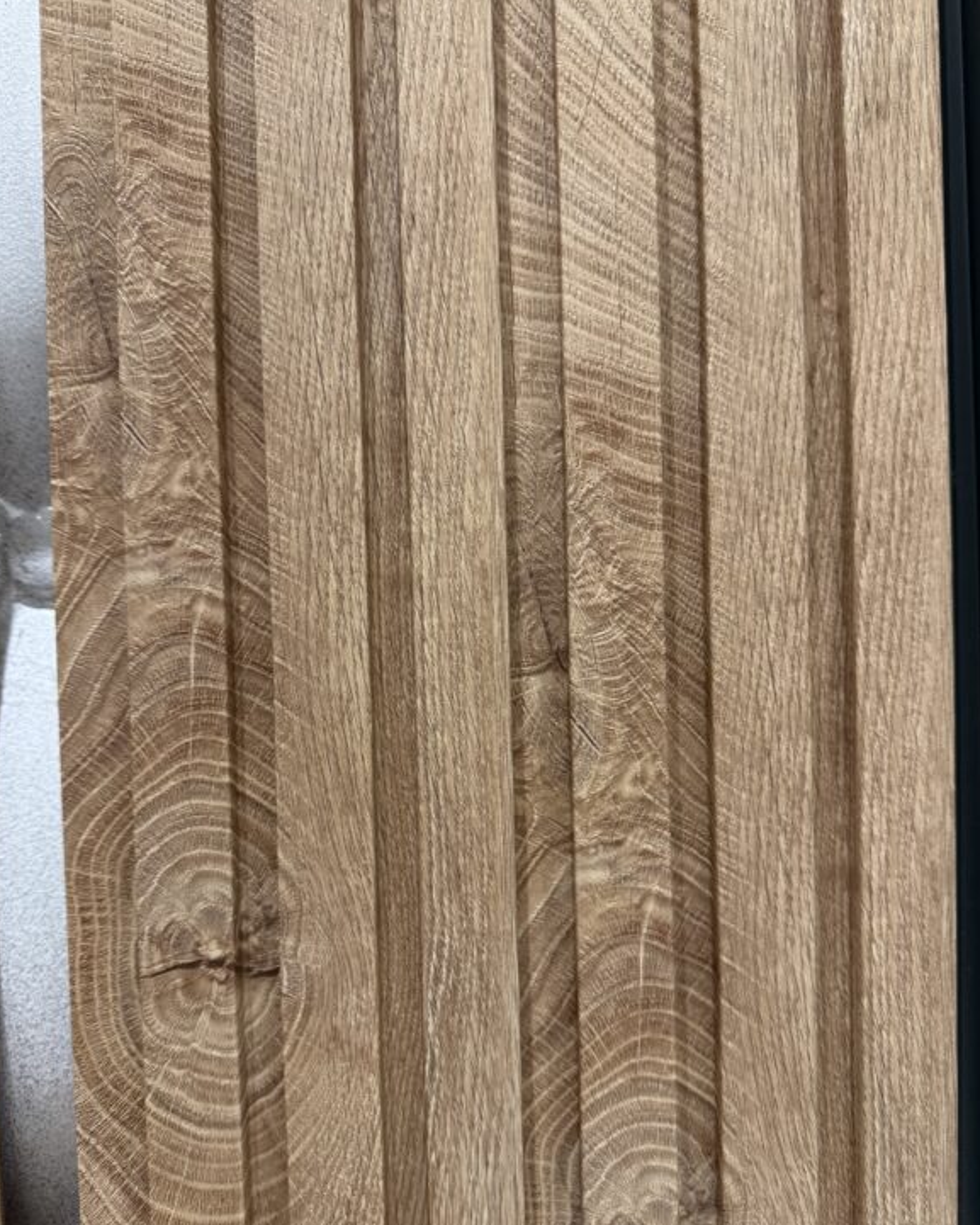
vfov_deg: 66.0
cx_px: 501
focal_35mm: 26
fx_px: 942
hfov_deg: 54.9
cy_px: 639
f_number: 1.78
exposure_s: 1/50
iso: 250
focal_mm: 6.76
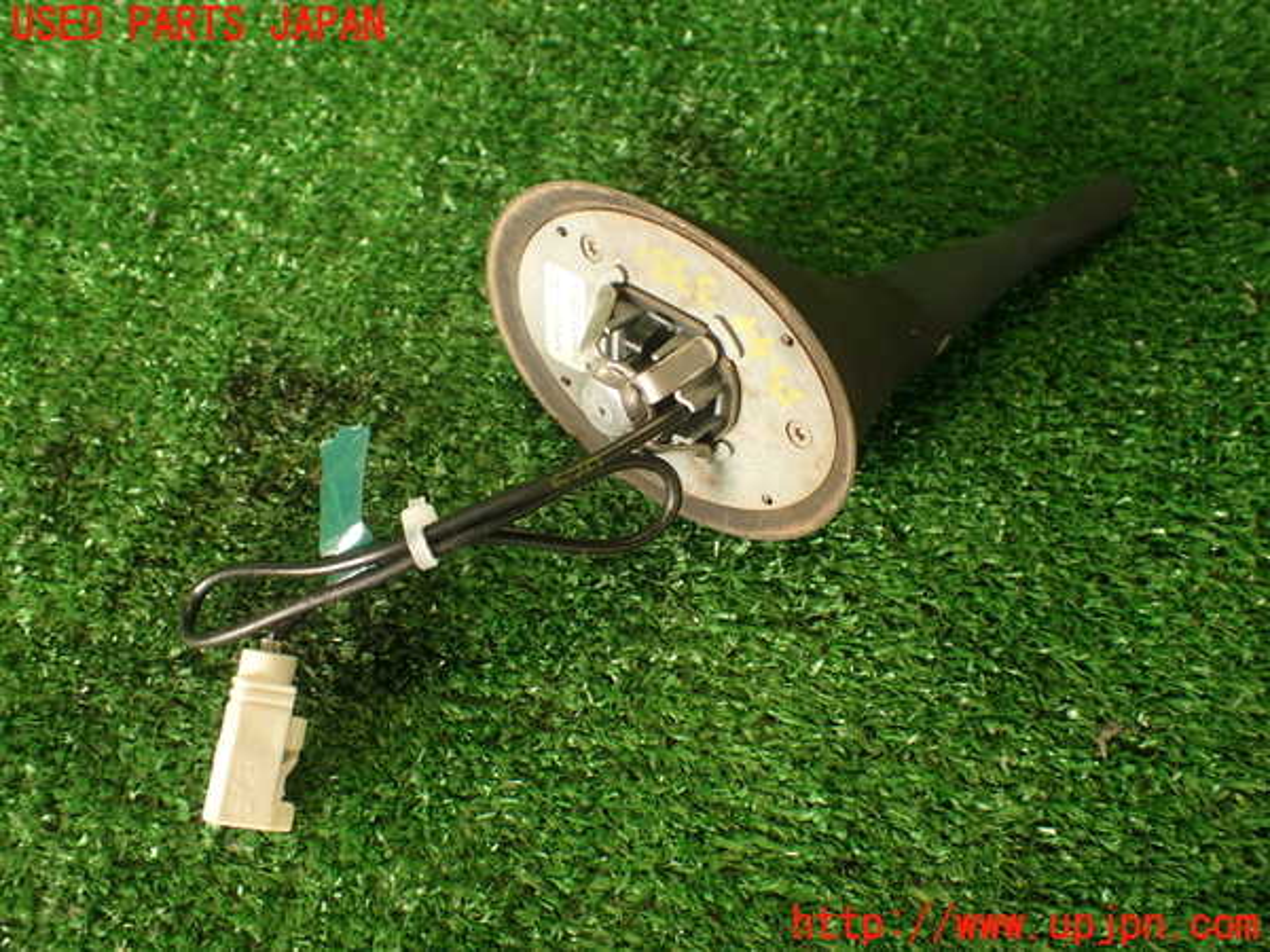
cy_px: 476
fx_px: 1174
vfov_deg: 44.2
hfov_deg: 56.8
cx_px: 635
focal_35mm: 32
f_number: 2.4
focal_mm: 5.79
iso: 200
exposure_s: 1/60
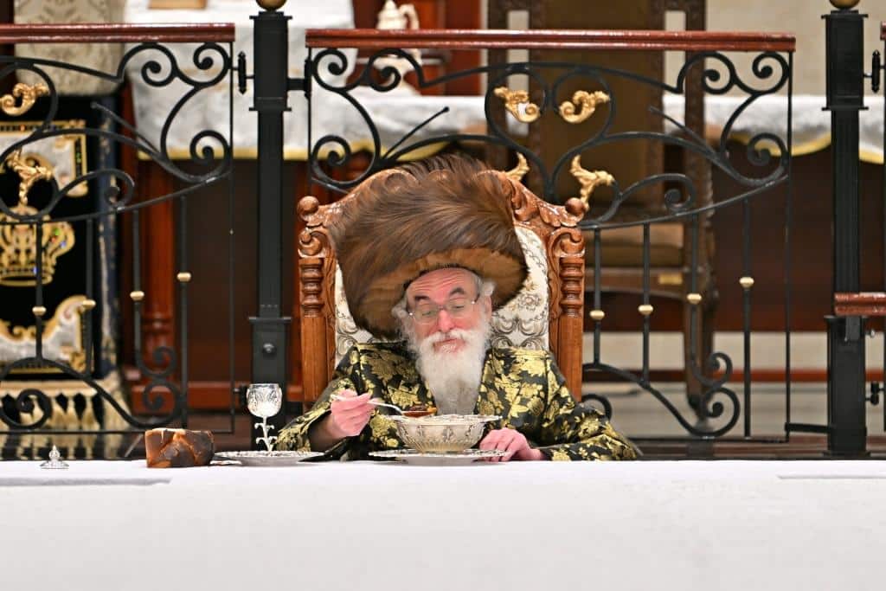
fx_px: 7384
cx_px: 443
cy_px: 296
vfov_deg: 4.6
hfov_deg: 6.9
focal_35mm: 300
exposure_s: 1/320
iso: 200
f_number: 2.8
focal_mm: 200
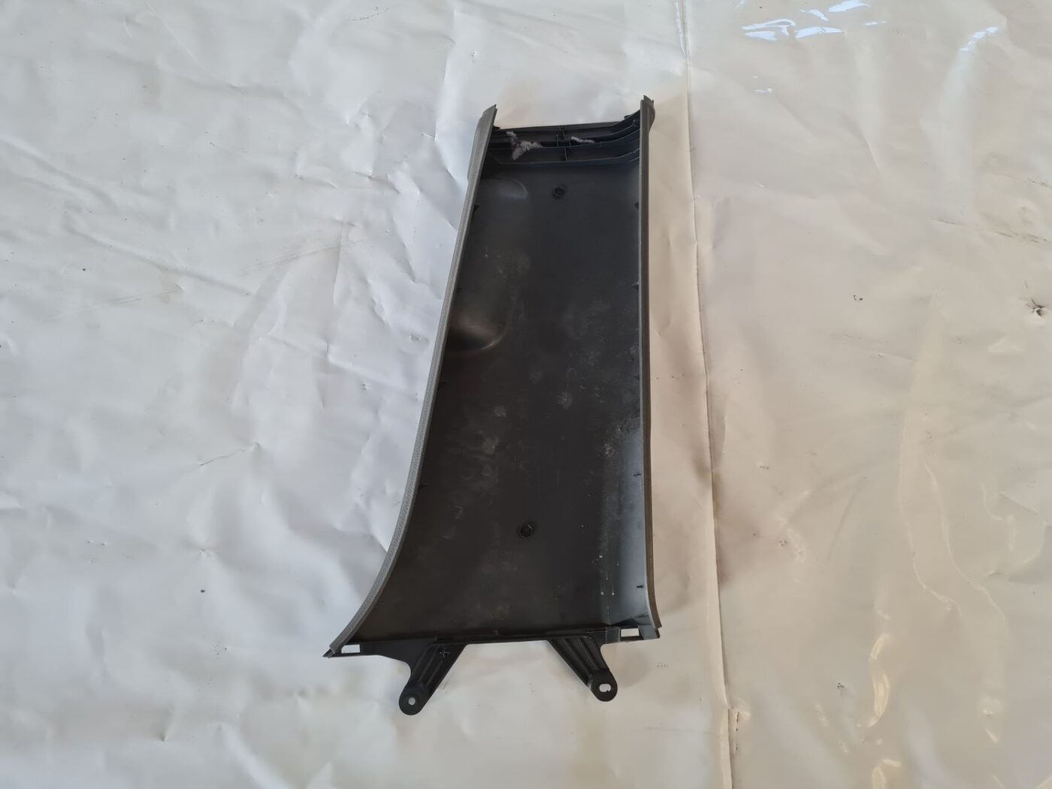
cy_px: 394
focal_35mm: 26
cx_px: 526
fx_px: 790
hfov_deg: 67.3
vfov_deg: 53.1
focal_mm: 5.4
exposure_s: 1/100
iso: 200
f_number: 1.8
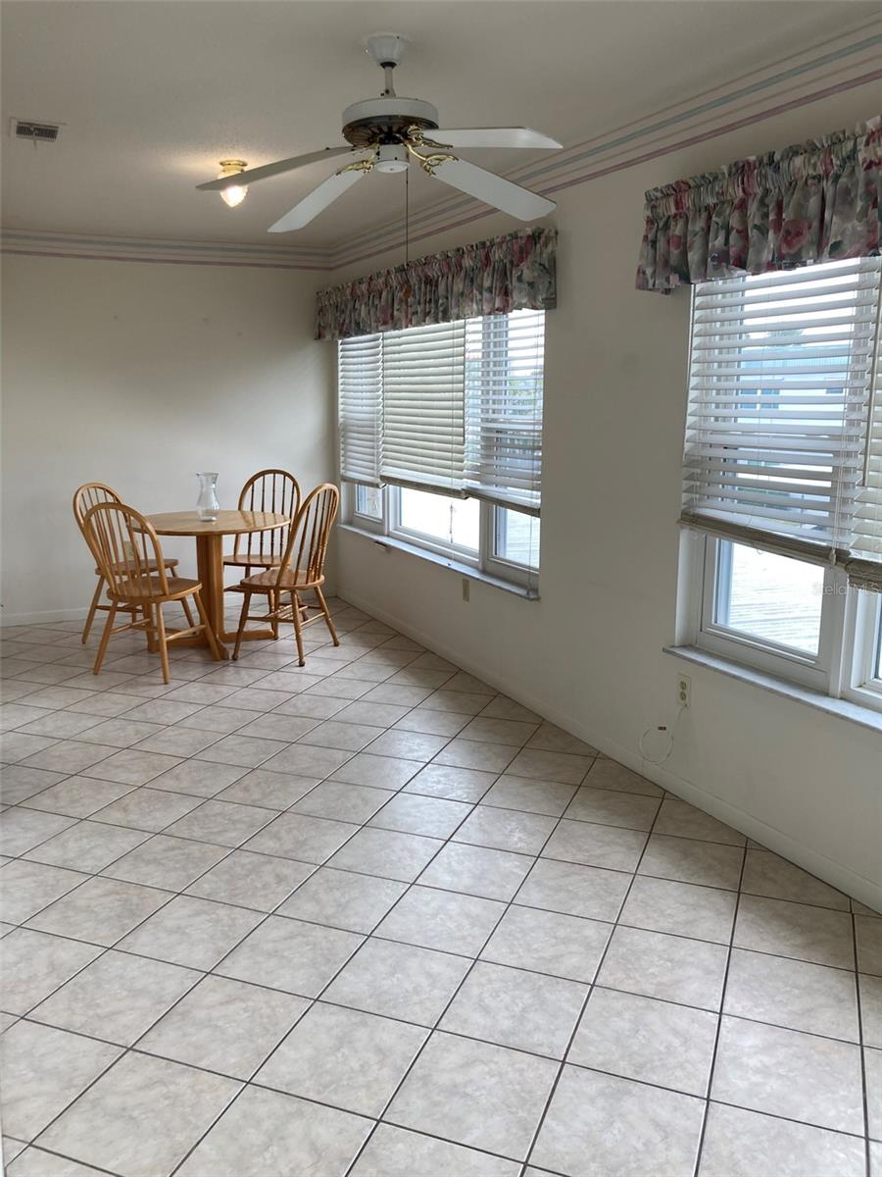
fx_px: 951
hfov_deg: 49.7
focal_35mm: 28
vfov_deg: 63.4
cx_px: 441
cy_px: 588
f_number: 1.8
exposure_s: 1/120
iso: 40
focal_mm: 3.99
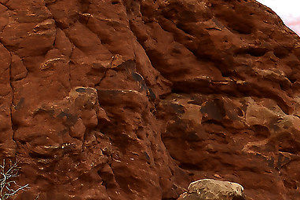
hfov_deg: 13.3
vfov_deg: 12.1
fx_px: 942
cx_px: -426
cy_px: 37
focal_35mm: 113
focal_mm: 18
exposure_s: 1/200
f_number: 7.1
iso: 100
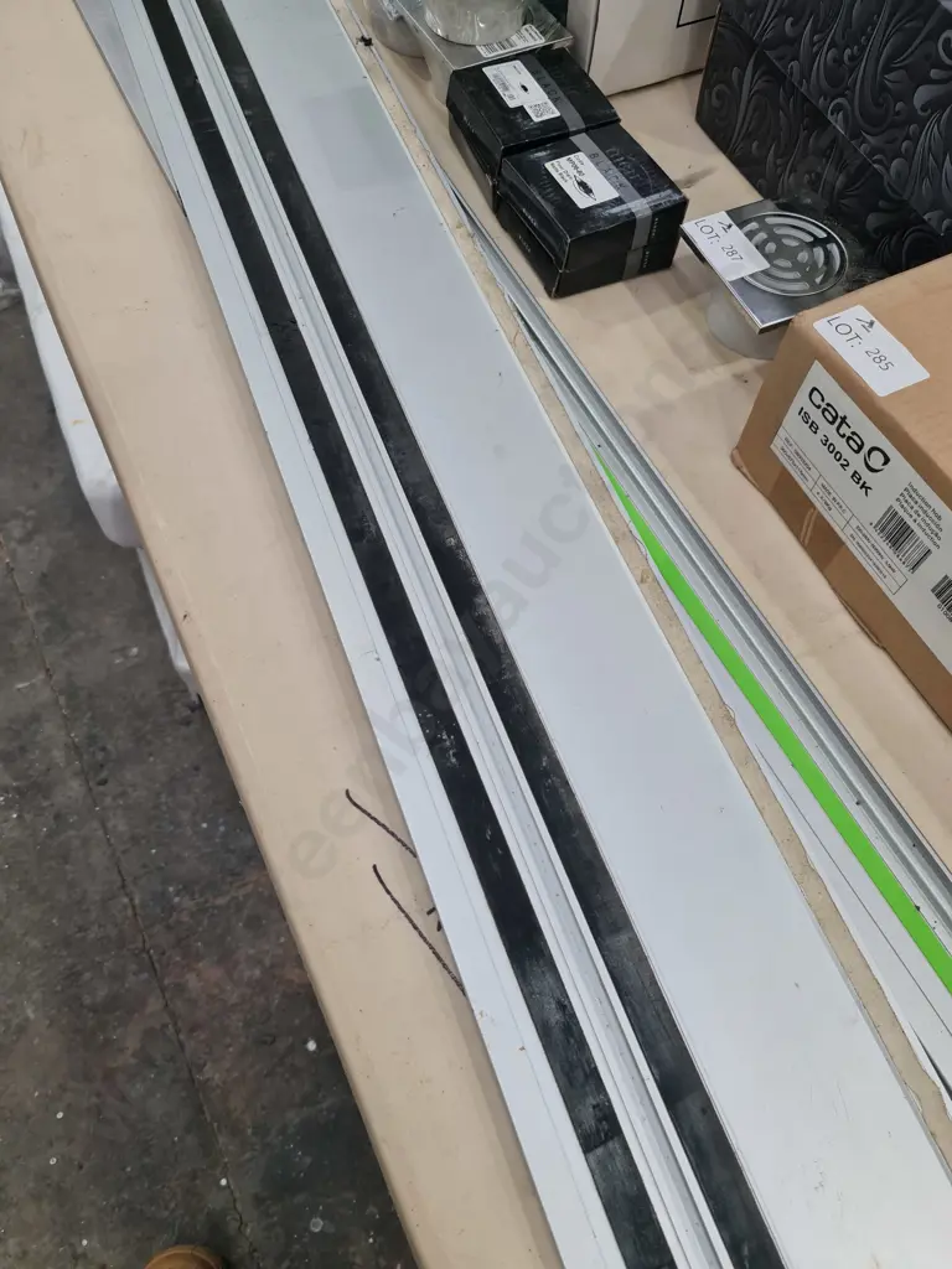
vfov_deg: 69.4
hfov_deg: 54.9
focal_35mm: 25
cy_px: 634
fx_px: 917
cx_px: 476
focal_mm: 7
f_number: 1.8
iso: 64
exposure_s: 1/100
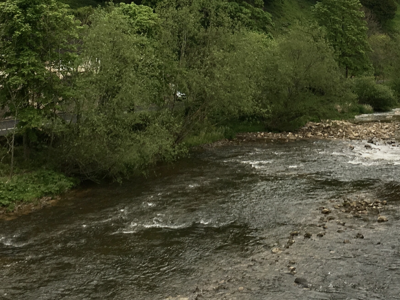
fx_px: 774
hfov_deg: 28.9
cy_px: -26
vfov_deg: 20.9
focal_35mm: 67
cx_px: 249
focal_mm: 4.15
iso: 32
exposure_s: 1/100
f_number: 2.2
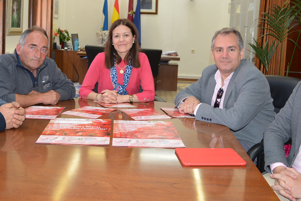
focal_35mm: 44
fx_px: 368
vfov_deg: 30.4
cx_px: 135
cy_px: 71
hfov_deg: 44.4
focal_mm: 18
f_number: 4
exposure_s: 1/60
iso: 400
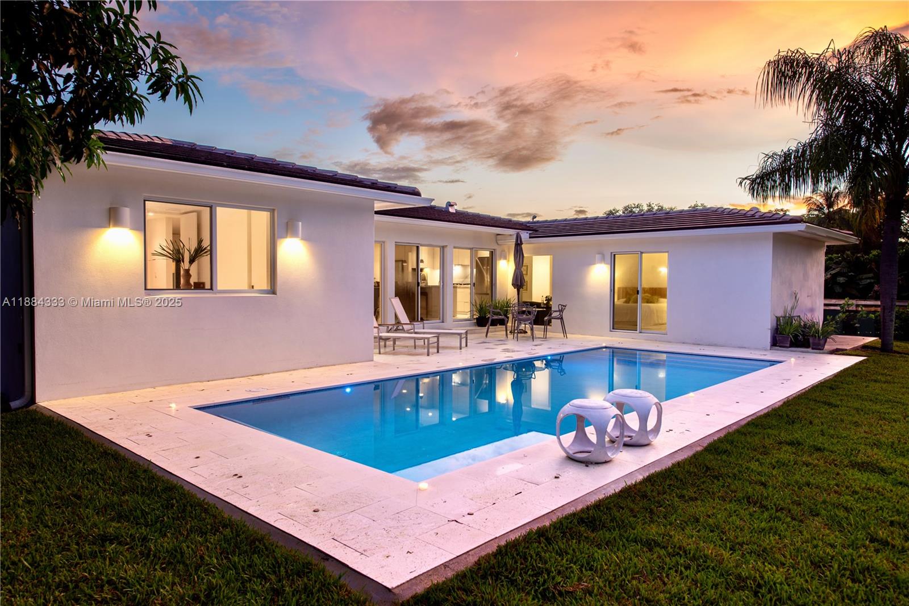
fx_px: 606
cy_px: 303
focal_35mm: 24
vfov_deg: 53.1
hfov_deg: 73.8
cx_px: 454
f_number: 7.1
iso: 31
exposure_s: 1/2
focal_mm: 24
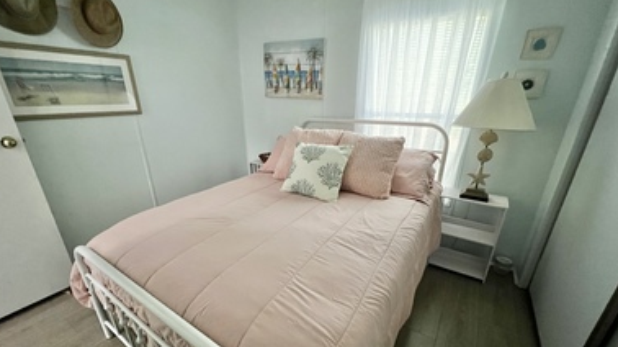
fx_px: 246
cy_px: 201
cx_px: 302
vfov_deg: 69.9
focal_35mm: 15
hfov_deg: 103.0
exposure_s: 1/60
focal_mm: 1.57
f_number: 1.8
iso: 800
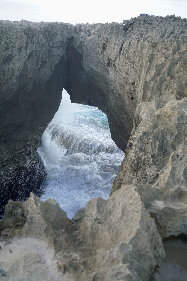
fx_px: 273
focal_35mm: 35
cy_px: 140
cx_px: 94
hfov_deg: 37.9
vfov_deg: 54.4
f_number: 4
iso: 400
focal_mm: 35
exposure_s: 1/160
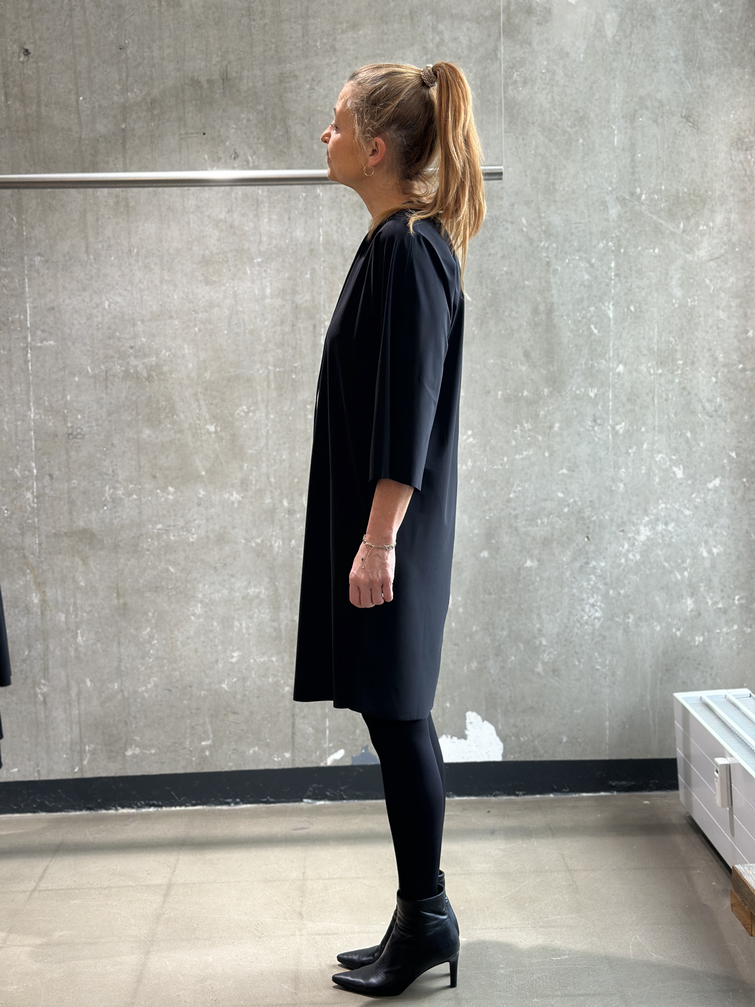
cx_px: 378
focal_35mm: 48
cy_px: 504
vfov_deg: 39.7
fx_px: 1396
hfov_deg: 30.3
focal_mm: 6.86
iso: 80
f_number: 1.78
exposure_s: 1/50
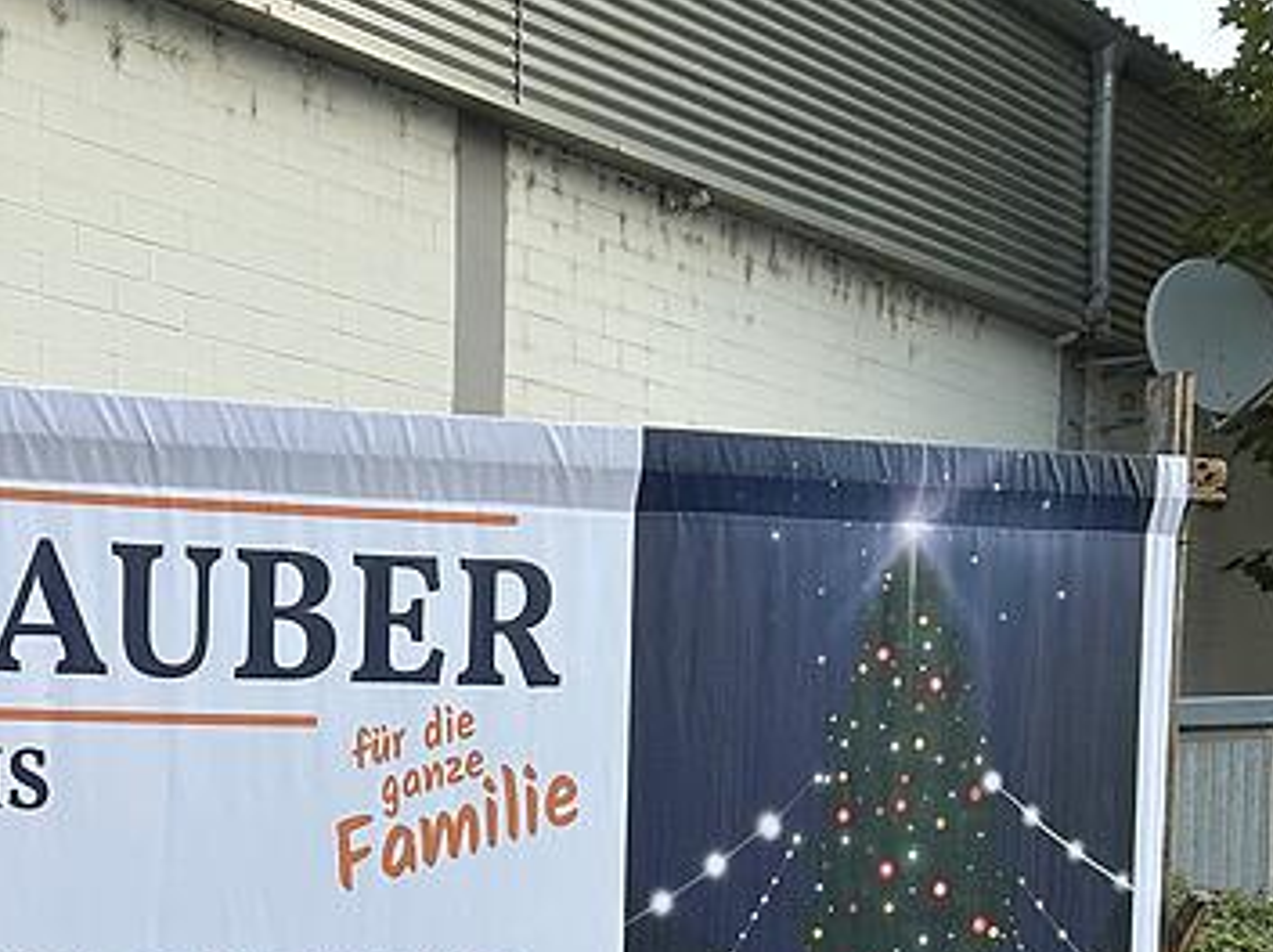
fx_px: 2168
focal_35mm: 59
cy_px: 988
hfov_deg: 30.5
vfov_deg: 23.6
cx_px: 14
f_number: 1.5
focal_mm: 5.7
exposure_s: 1/873
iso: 50
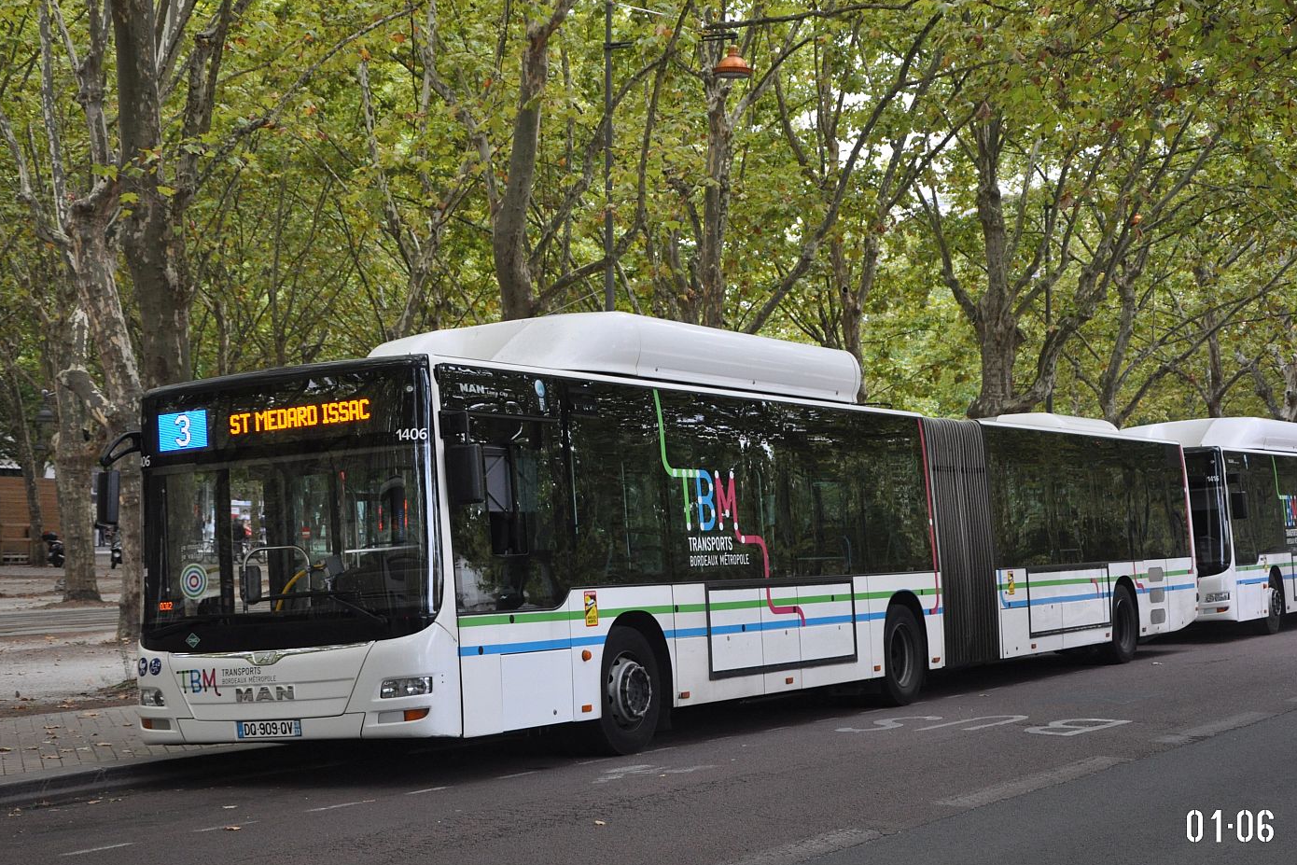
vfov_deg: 22.3
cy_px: 436
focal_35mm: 61
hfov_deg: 32.9
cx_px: 645
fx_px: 2198
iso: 1100
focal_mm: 40
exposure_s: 1/500
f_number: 4.5
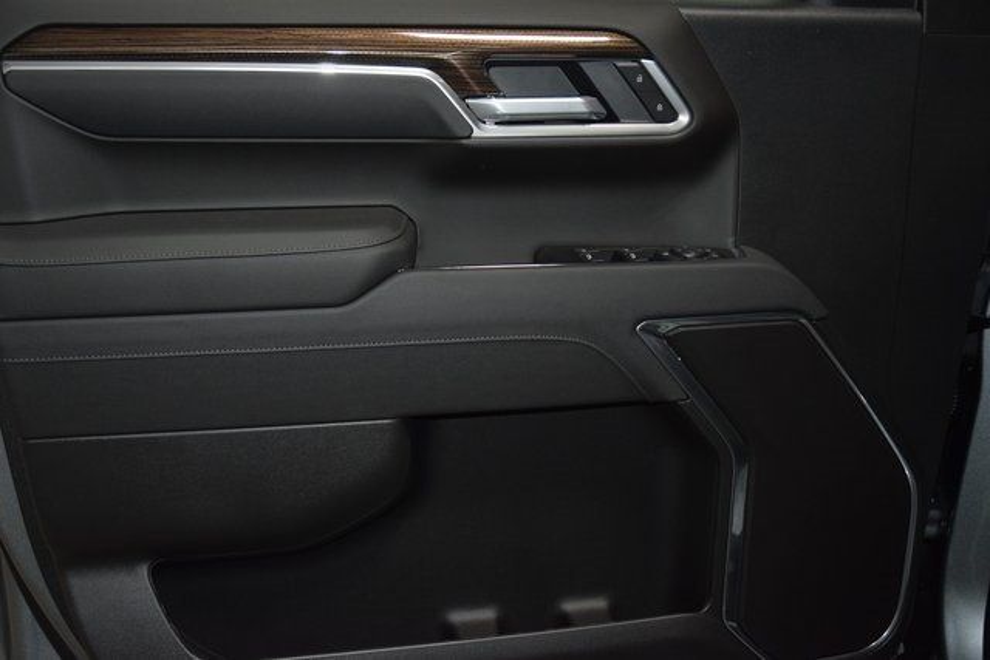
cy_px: 330
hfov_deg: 53.1
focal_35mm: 36
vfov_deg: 36.9
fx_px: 990
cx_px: 495
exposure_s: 1/125
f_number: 3.8
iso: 1100
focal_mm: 24
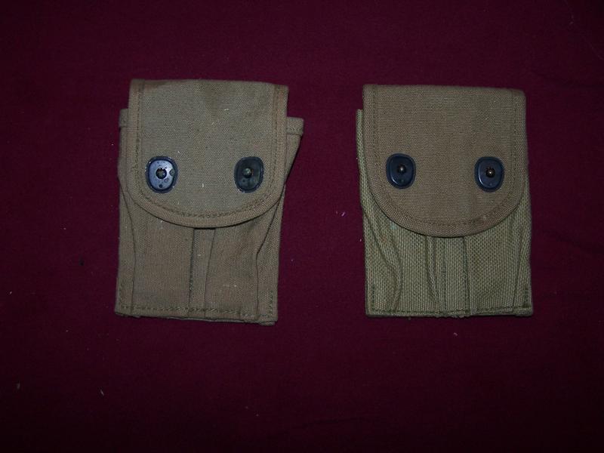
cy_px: 226
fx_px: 663
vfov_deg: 37.7
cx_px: 302
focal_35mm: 38
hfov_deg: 49.0
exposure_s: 1/60
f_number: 2.8
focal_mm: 6.3
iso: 140
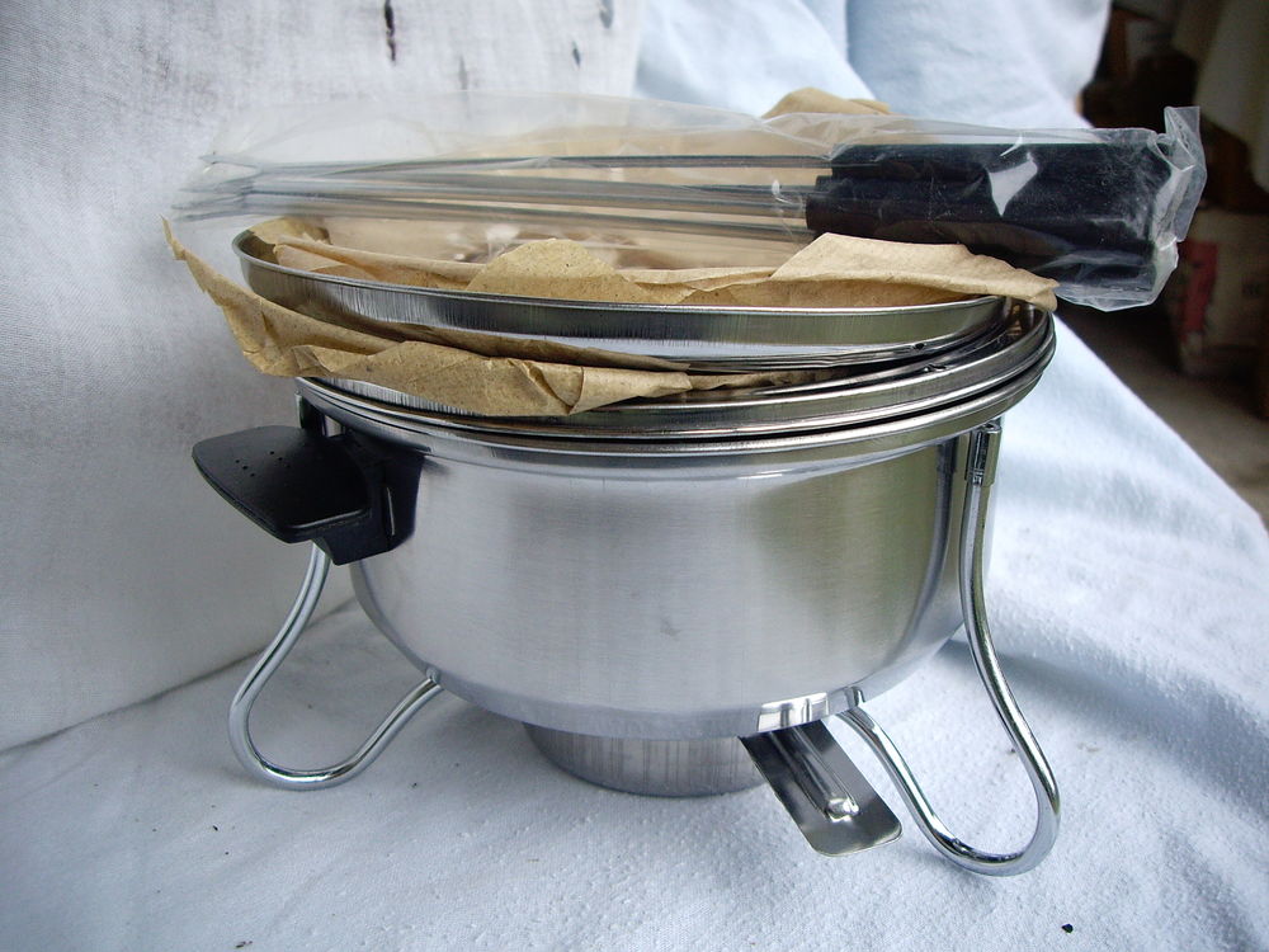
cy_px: 476
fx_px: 1393
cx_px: 634
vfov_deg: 37.7
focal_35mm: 38
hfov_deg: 49.0
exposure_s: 1/50
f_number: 2.7
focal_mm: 6.2
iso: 100
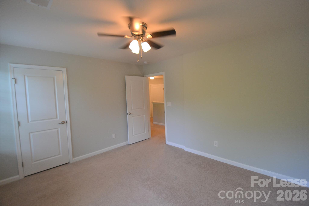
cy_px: 103
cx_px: 154
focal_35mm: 15
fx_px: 129
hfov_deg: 100.4
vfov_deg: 77.3
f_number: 3.5
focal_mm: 10
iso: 500
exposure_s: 1/60
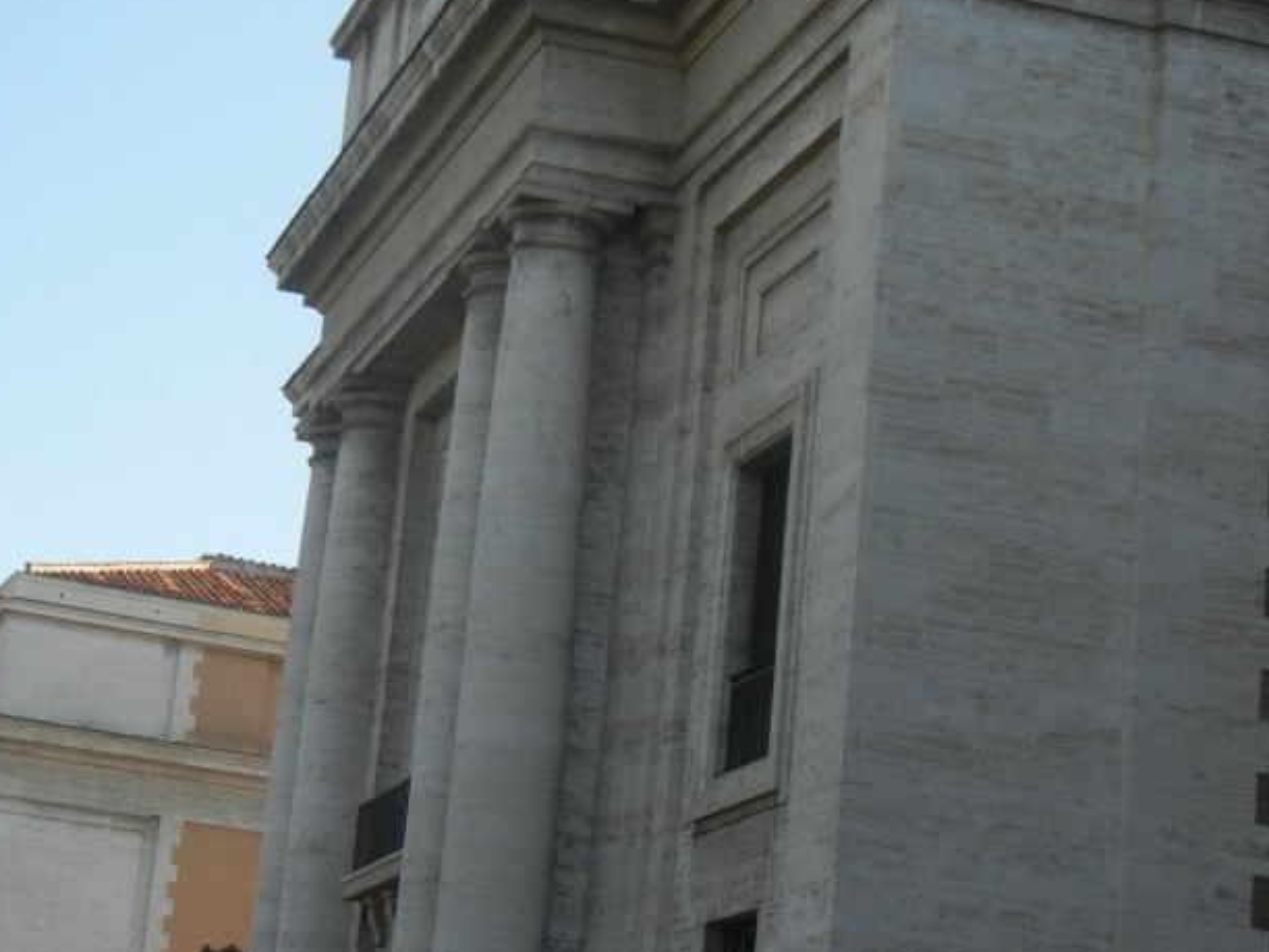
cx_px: 508
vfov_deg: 17.0
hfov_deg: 22.5
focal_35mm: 87
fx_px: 3189
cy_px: 566
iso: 160
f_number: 3.9
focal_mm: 9.3
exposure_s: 1/603
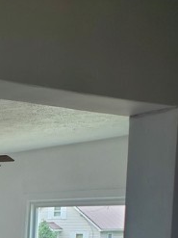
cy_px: 314
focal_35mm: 81
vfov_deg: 21.6
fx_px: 556
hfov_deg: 17.0
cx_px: -64
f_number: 2.4
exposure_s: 1/127
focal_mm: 4.3
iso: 50
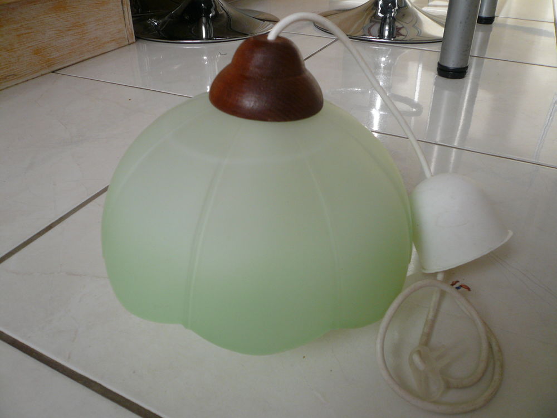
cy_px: 209
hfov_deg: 63.4
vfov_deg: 49.7
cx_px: 278
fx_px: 451
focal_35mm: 28
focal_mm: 4.6
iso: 100
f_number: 2.8
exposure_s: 1/80
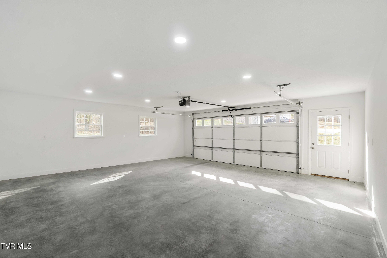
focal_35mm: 15
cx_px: 194
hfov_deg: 100.4
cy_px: 129
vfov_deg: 77.3
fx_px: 161
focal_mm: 10
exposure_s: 1/40
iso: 320
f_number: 8
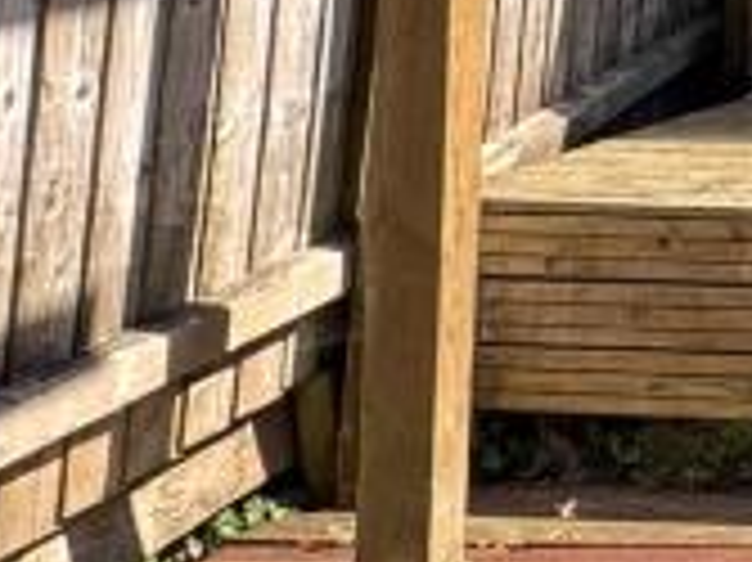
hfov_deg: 17.9
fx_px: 1867
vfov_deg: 16.0
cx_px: 1373
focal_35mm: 86
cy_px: -216
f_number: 2.2
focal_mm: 2.22
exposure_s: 1/366
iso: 40
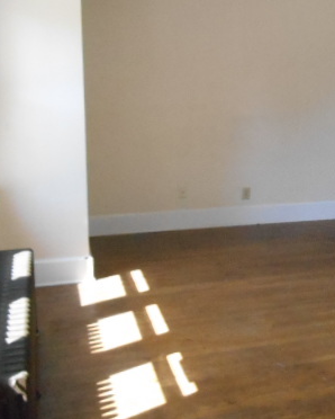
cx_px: 337
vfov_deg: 35.9
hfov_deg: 27.4
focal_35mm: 52
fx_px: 644
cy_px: 171
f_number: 11.4
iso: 1000
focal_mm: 5.5
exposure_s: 1/30
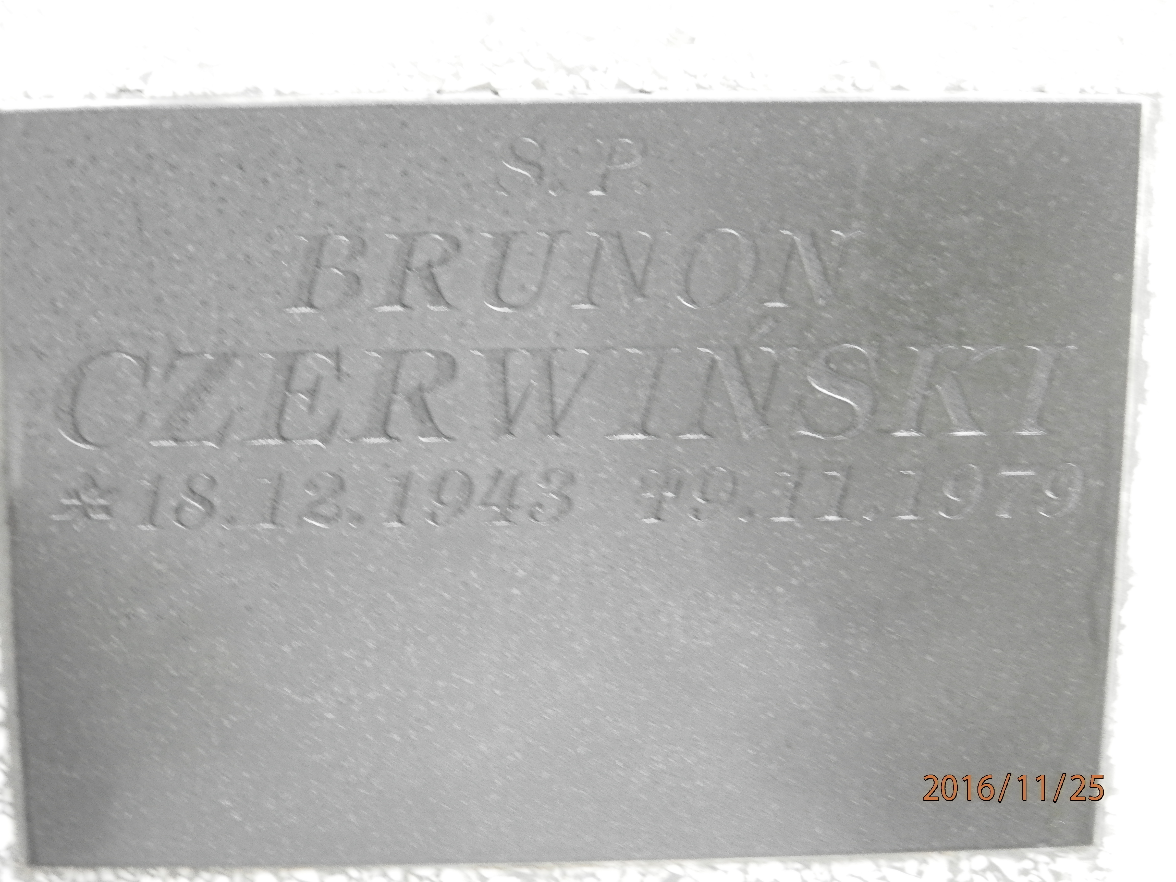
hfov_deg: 12.9
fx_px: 5198
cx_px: 588
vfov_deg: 9.7
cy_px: 441
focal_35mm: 153
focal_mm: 27.4
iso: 400
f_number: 4.9
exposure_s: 1/5
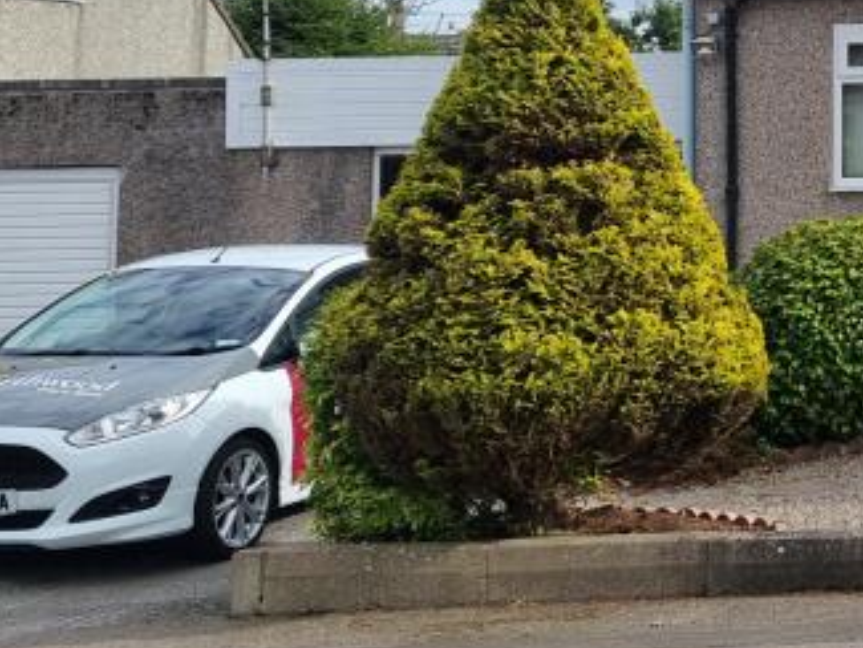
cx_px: 1312
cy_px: 8
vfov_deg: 17.6
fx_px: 2045
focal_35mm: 82
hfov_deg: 20.3
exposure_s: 1/2667
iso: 50
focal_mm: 5.4
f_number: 1.8
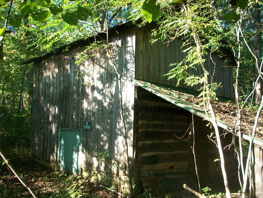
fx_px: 258
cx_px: 132
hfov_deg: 54.0
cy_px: 99
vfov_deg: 41.8
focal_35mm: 34
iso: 80
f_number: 2.8
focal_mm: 5.7
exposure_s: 1/125
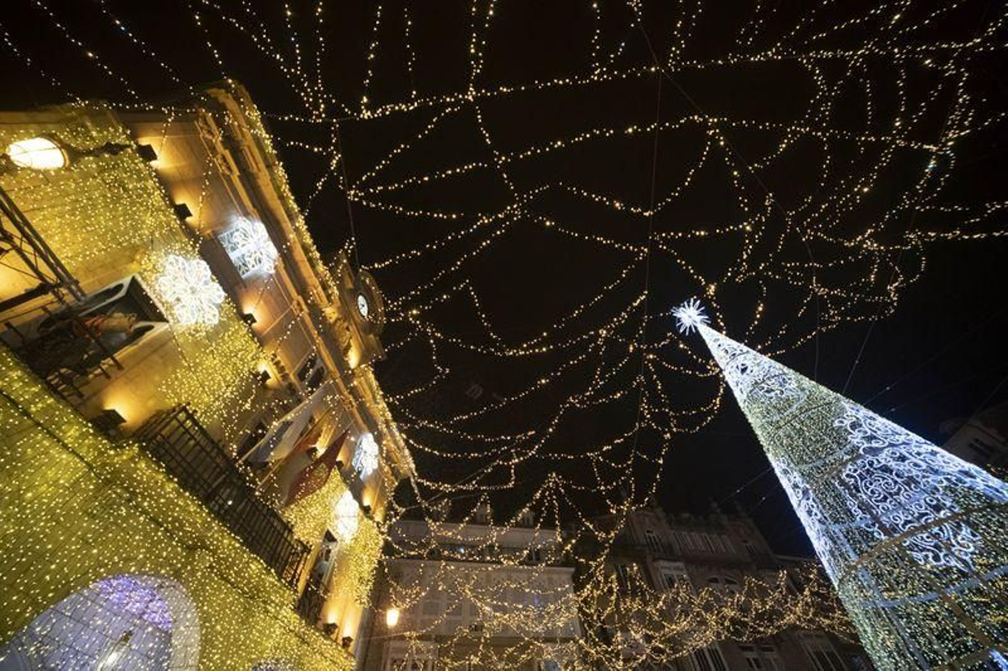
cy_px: 336
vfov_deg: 90.0
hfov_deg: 112.6
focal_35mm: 12
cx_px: 504
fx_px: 336
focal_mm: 12
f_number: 4.5
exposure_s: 1/100
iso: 1250
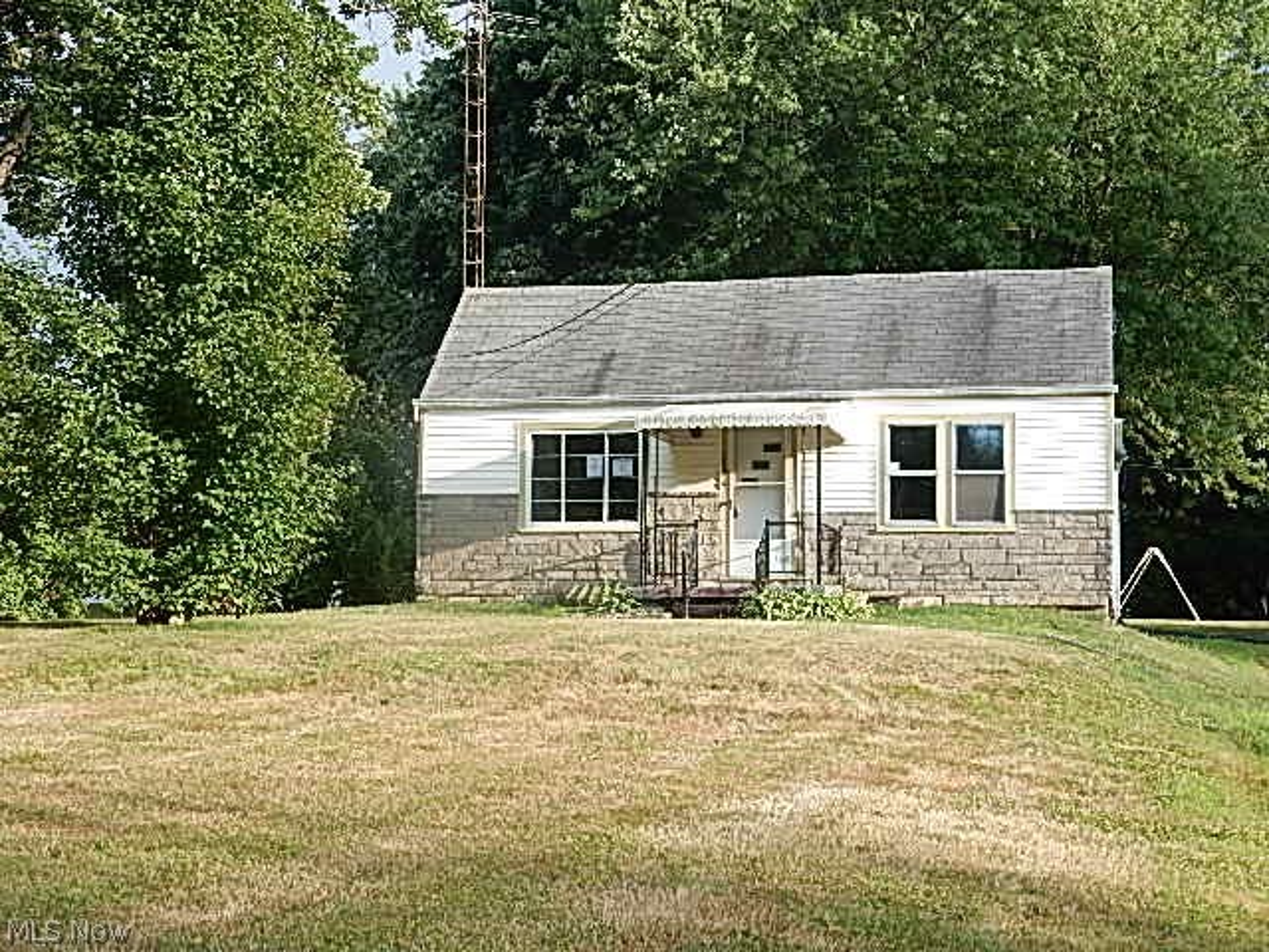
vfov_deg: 24.4
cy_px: 476
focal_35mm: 60
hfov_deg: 32.2
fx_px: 2200
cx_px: 634
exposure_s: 1/200
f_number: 4.5
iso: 125
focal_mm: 10.7
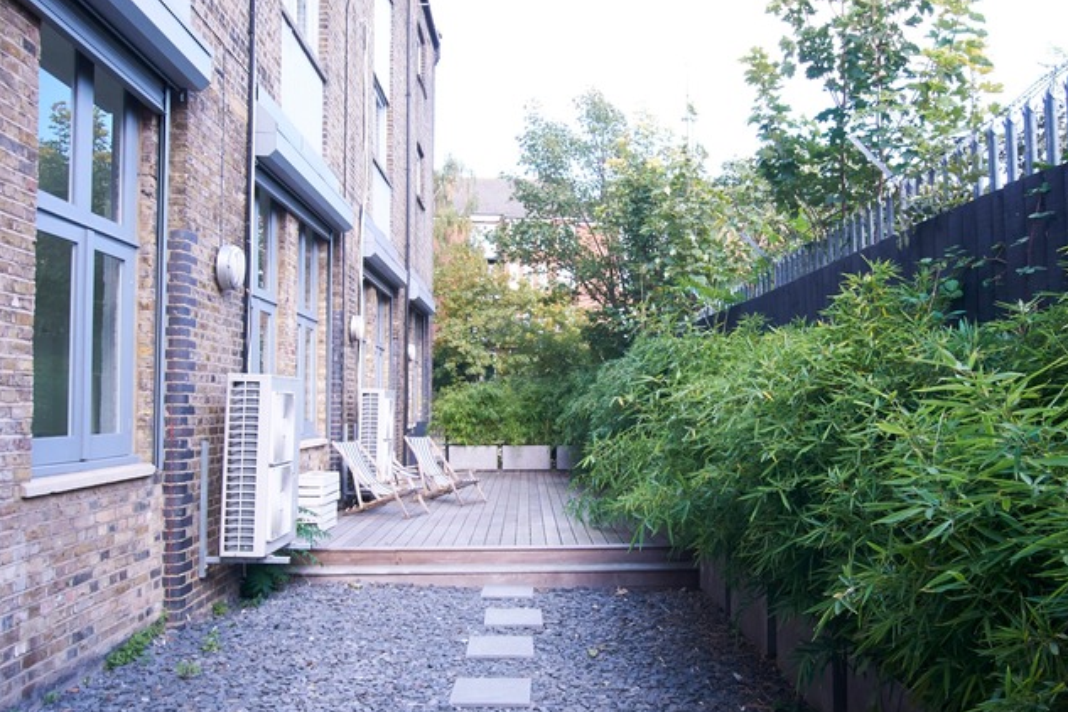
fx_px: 822
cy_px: 358
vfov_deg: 46.8
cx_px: 596
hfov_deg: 65.8
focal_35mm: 28
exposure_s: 1/60
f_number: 9
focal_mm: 13
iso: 400
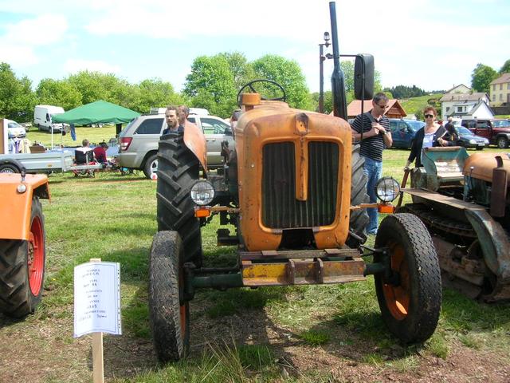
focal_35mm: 35
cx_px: 255
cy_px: 192
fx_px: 516
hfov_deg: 52.6
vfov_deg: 40.7
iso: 50
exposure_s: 1/395
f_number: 2.8
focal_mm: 5.8
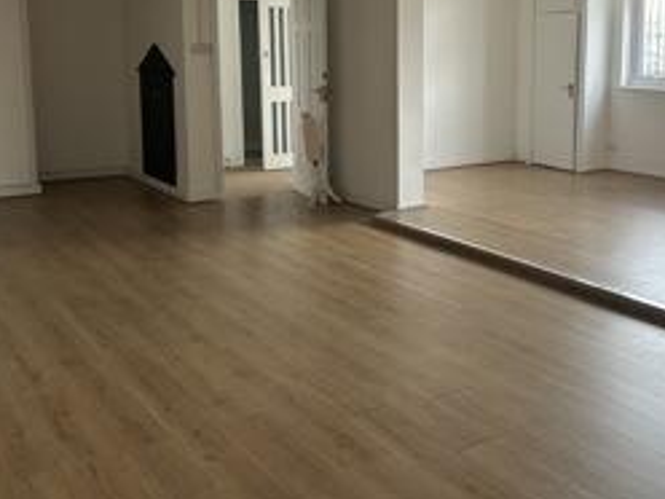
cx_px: 461
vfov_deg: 33.9
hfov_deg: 43.9
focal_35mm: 42
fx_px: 807
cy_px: 145
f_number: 1.5
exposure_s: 1/121
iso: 50
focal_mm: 5.7
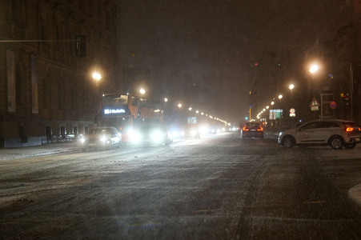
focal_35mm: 45
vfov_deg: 29.8
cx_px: 180
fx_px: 451
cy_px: 120
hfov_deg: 43.6
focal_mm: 30
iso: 640
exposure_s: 1/125
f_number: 1.4
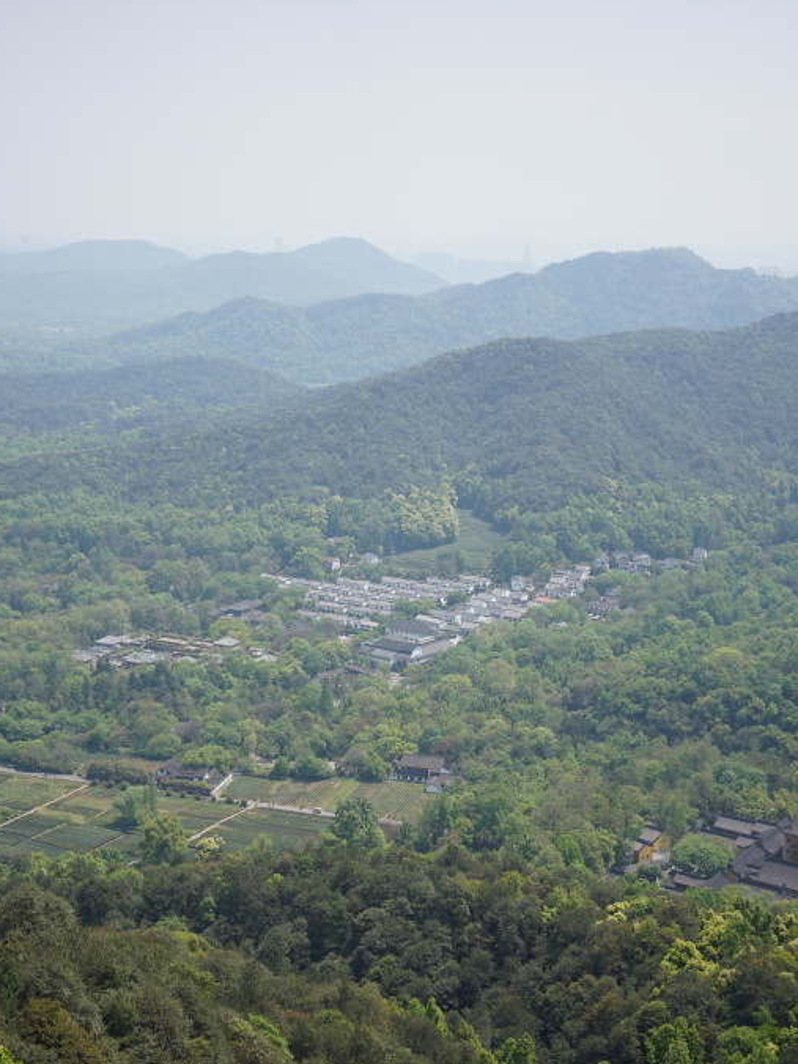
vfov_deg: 37.5
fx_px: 1568
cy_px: 530
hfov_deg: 28.5
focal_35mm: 51
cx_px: 359
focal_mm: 35
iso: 200
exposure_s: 1/3200
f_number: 2.8
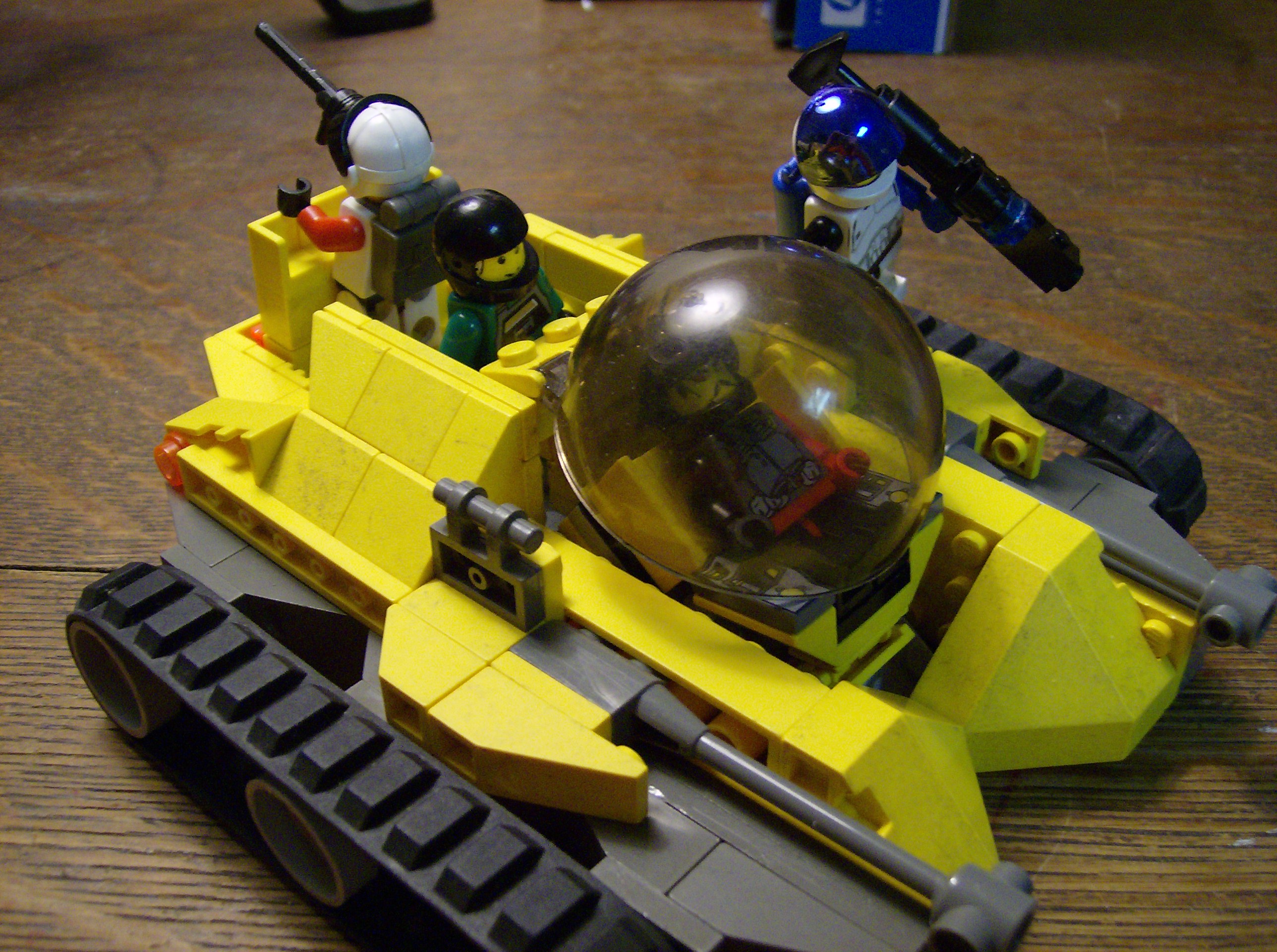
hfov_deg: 51.5
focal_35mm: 36
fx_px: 1325
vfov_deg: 39.5
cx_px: 638
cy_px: 476
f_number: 2.8
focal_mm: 6
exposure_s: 1/33.8
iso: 200
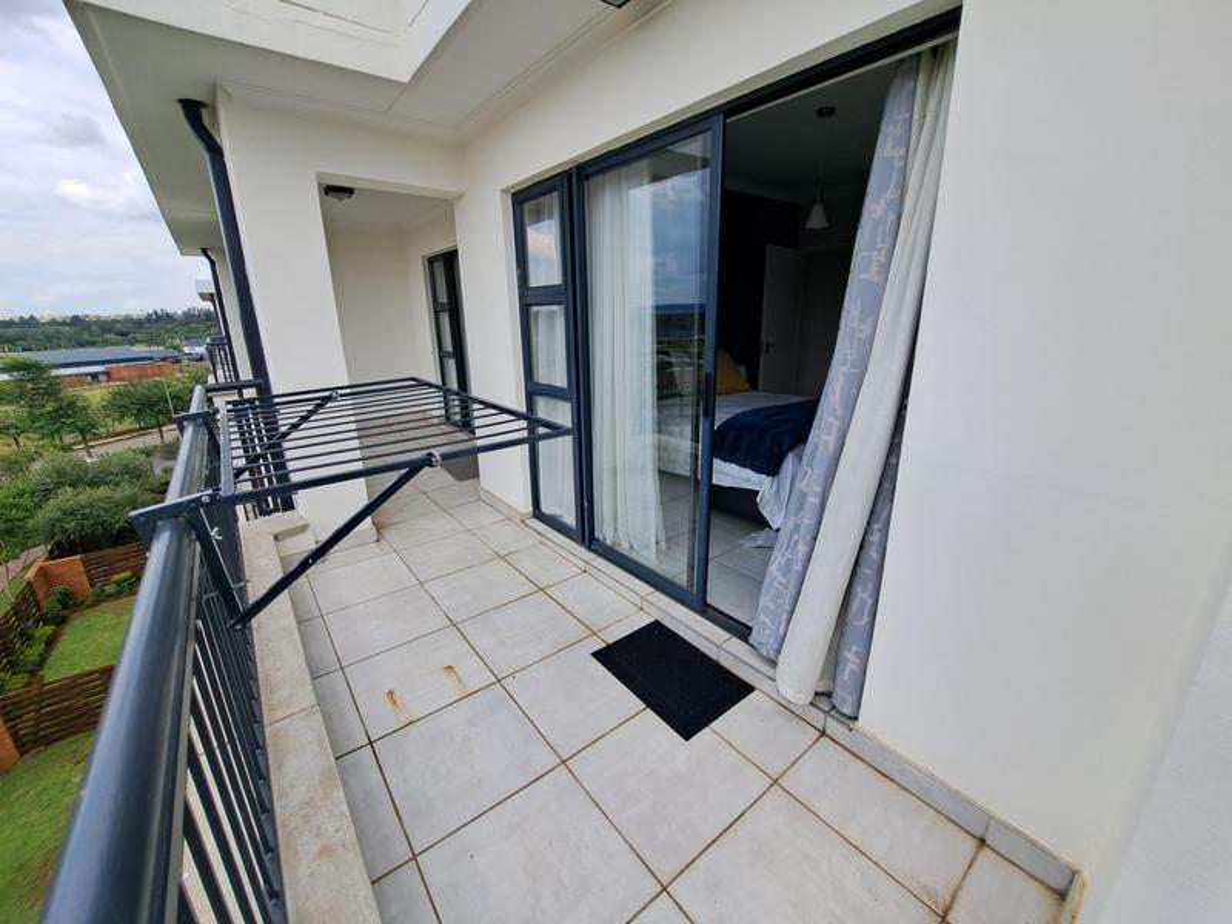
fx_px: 463
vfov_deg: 89.9
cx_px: 616
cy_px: 462
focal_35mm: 13
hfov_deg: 106.2
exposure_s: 1/808
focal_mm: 1.74
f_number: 2.2
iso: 50
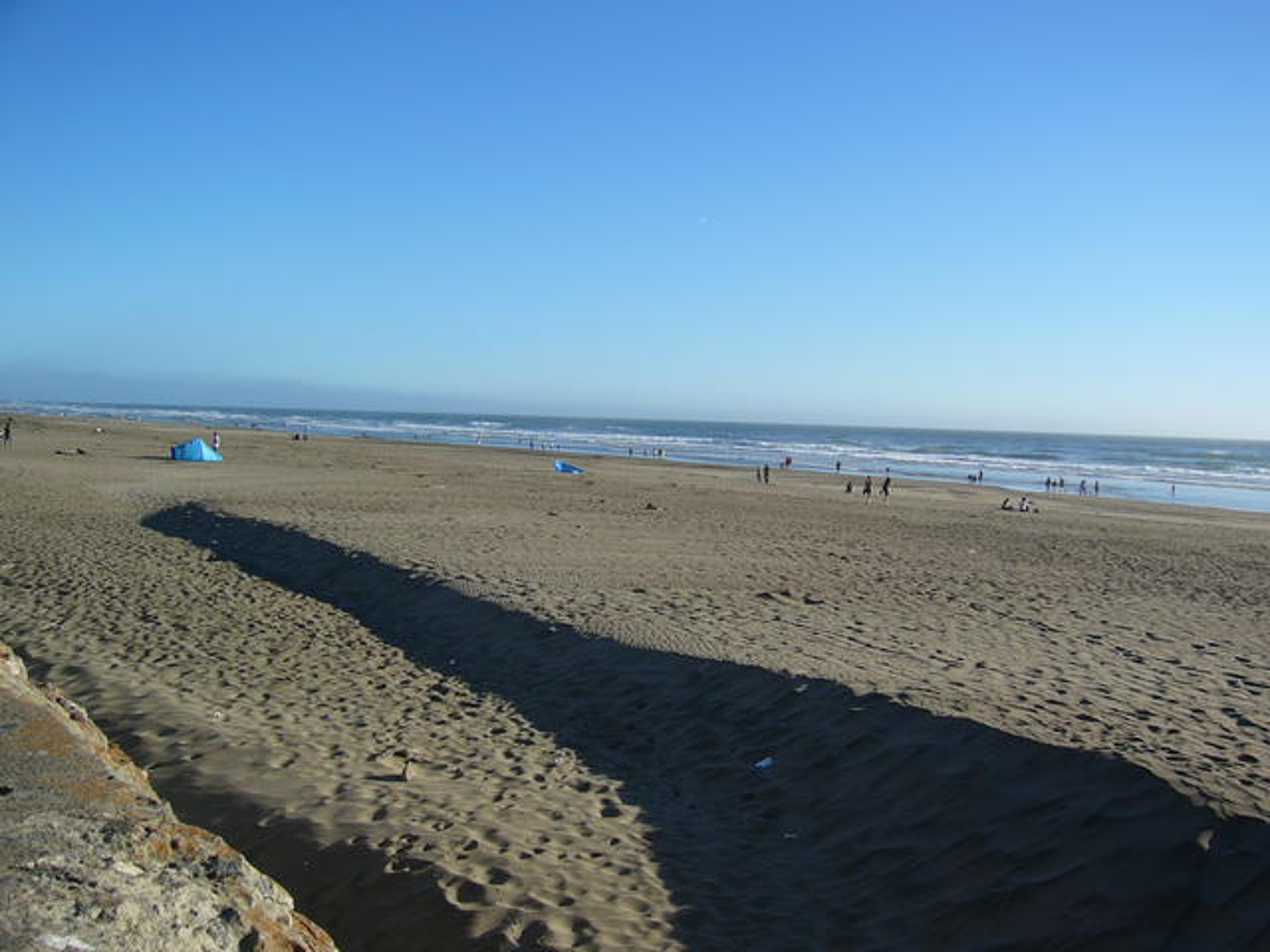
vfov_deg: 40.7
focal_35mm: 35
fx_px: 1284
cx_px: 635
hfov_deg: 52.6
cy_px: 476
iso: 50
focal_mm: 5.8
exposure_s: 1/160
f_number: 8
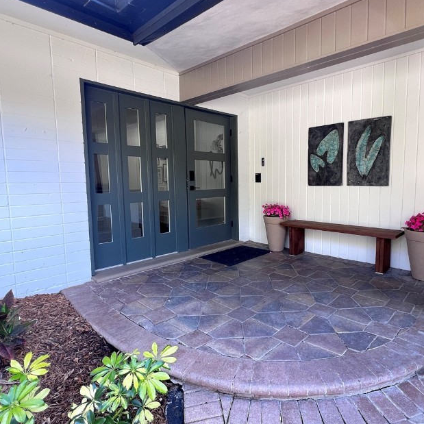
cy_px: 205
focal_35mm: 19
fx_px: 263
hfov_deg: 77.1
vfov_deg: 77.7
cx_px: 245
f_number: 1.8
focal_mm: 1.57
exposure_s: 1/99
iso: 64
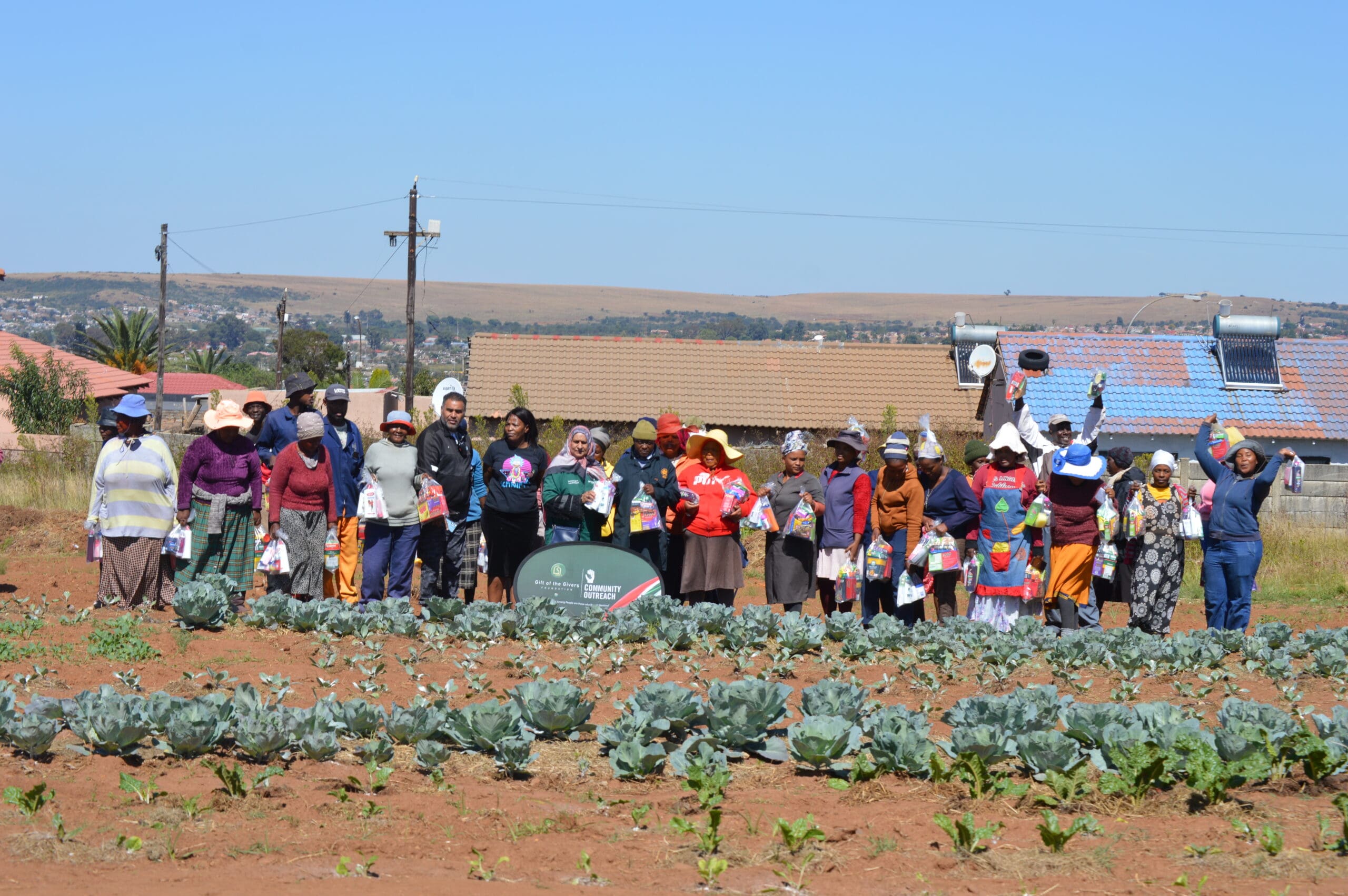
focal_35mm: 82
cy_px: 448
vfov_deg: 16.5
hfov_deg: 24.6
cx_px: 674
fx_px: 3086
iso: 100
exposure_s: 1/250
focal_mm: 55
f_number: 8
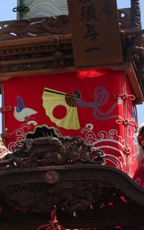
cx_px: -5
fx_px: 1004
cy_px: 115
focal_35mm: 160
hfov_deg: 8.2
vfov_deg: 13.1
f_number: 5.6
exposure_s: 1/250
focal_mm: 19.1
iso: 80
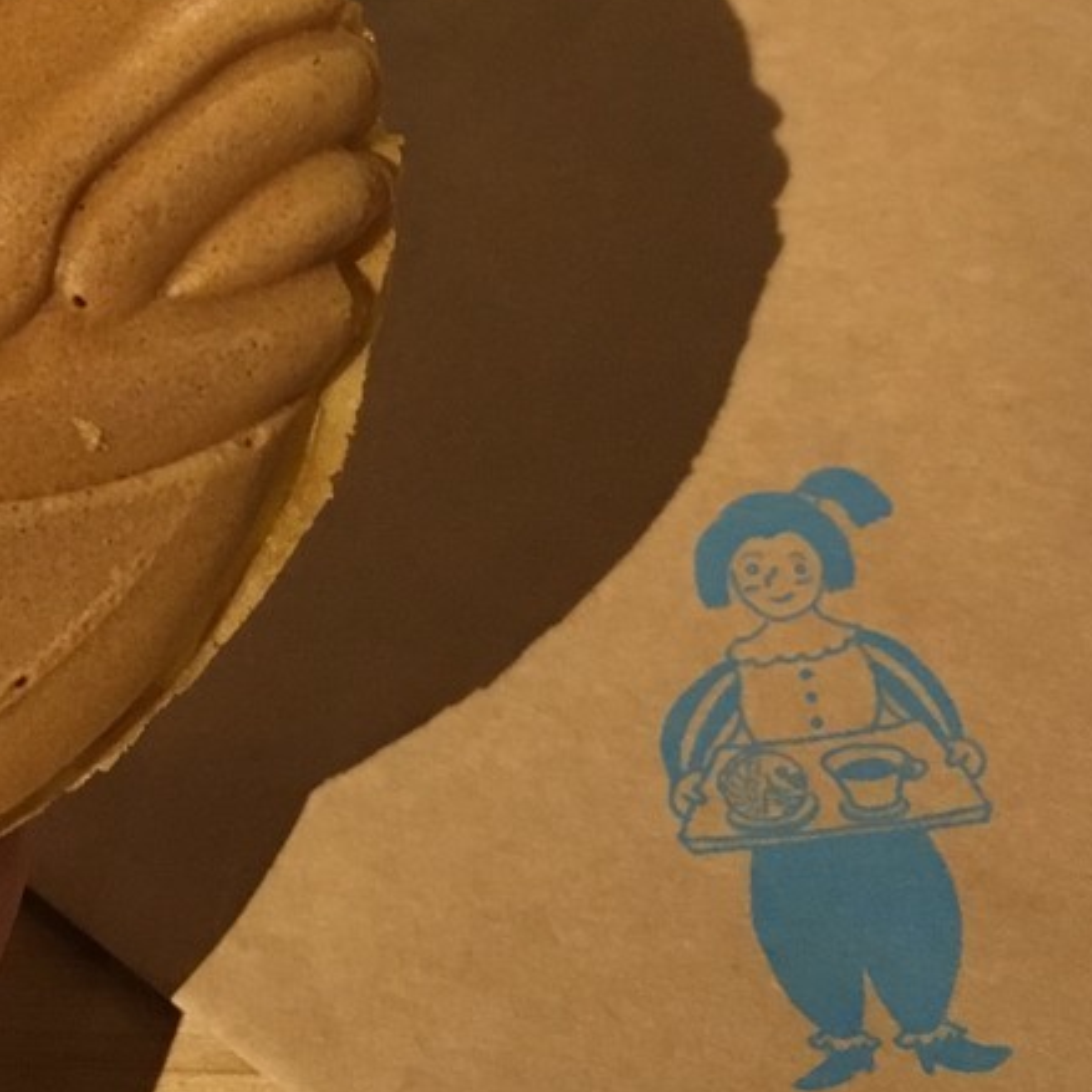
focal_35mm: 70
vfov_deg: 24.2
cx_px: 95
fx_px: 2498
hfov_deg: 23.9
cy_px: 206
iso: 200
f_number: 2.2
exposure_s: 1/20
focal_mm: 4.15
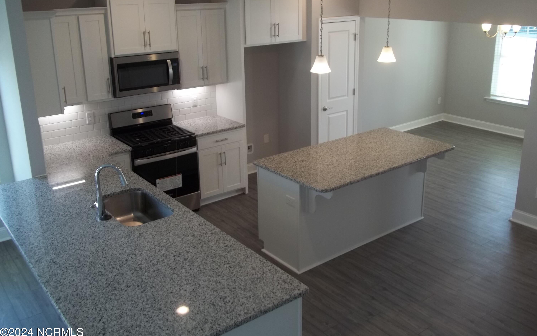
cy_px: 149
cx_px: 268
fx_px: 498
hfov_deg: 56.7
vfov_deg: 37.2
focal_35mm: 34
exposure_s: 1/40
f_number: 2.9
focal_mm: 5.7
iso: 64
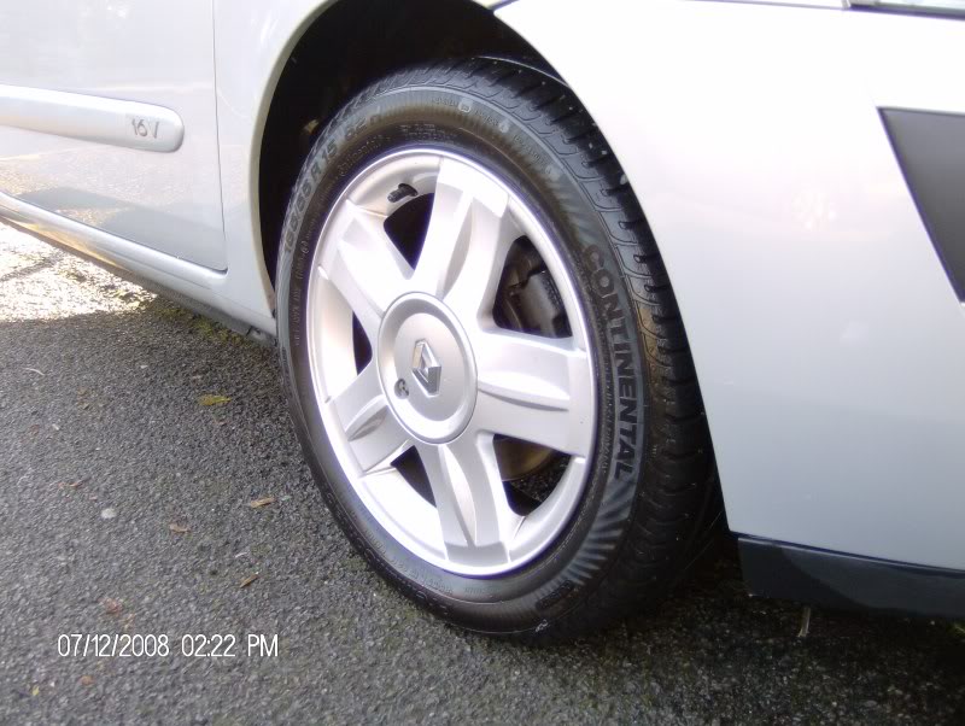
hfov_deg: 51.3
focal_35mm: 36
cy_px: 363
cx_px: 482
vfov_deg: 39.7
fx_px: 1005
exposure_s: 1/64
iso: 130
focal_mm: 6
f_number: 2.8
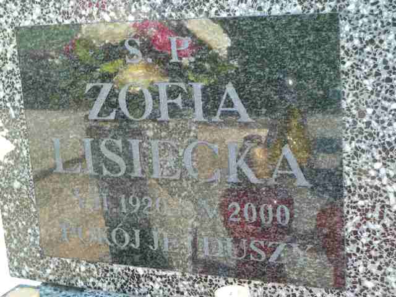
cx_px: 198
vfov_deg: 23.3
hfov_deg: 30.7
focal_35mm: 63
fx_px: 721
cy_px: 148
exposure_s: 1/50
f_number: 4
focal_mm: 10.3
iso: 80
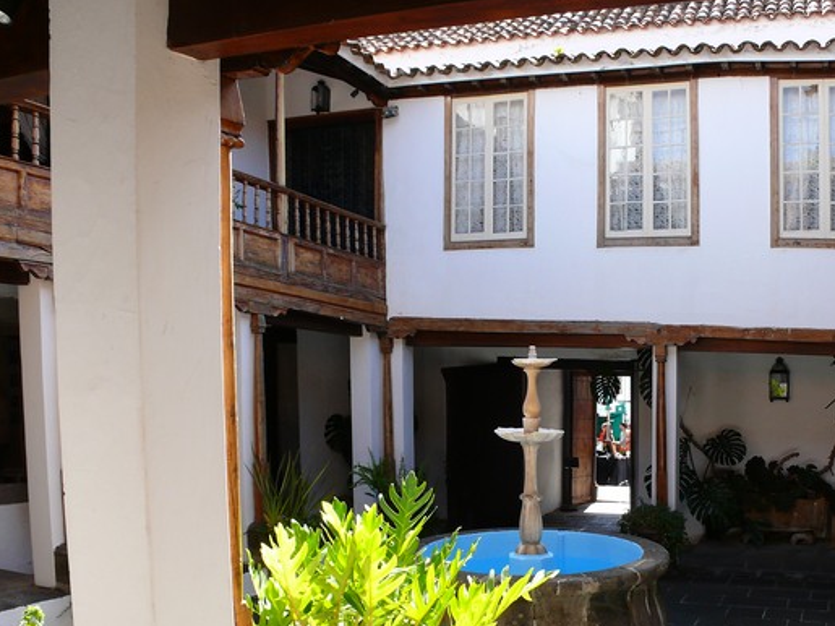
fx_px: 1230
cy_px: 443
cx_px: 592
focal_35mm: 51
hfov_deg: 36.9
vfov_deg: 28.3
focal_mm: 7.4
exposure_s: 1/160
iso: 100
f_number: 4
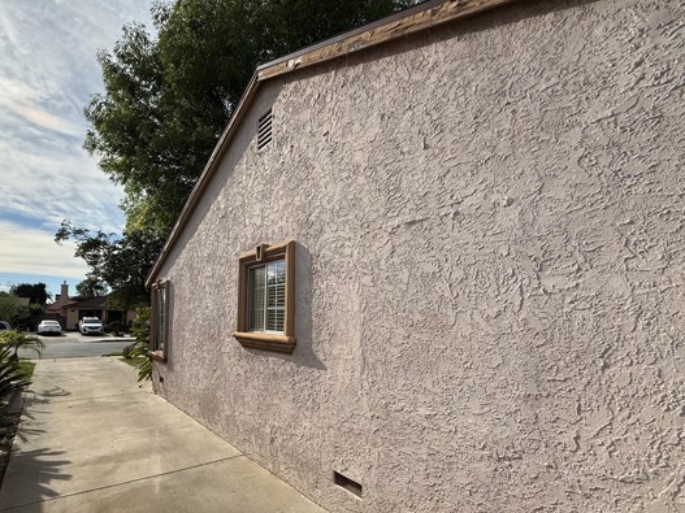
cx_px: 270
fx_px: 336
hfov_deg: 89.7
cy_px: 308
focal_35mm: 17
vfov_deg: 73.9
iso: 80
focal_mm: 2.22
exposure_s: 1/4425
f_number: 2.2
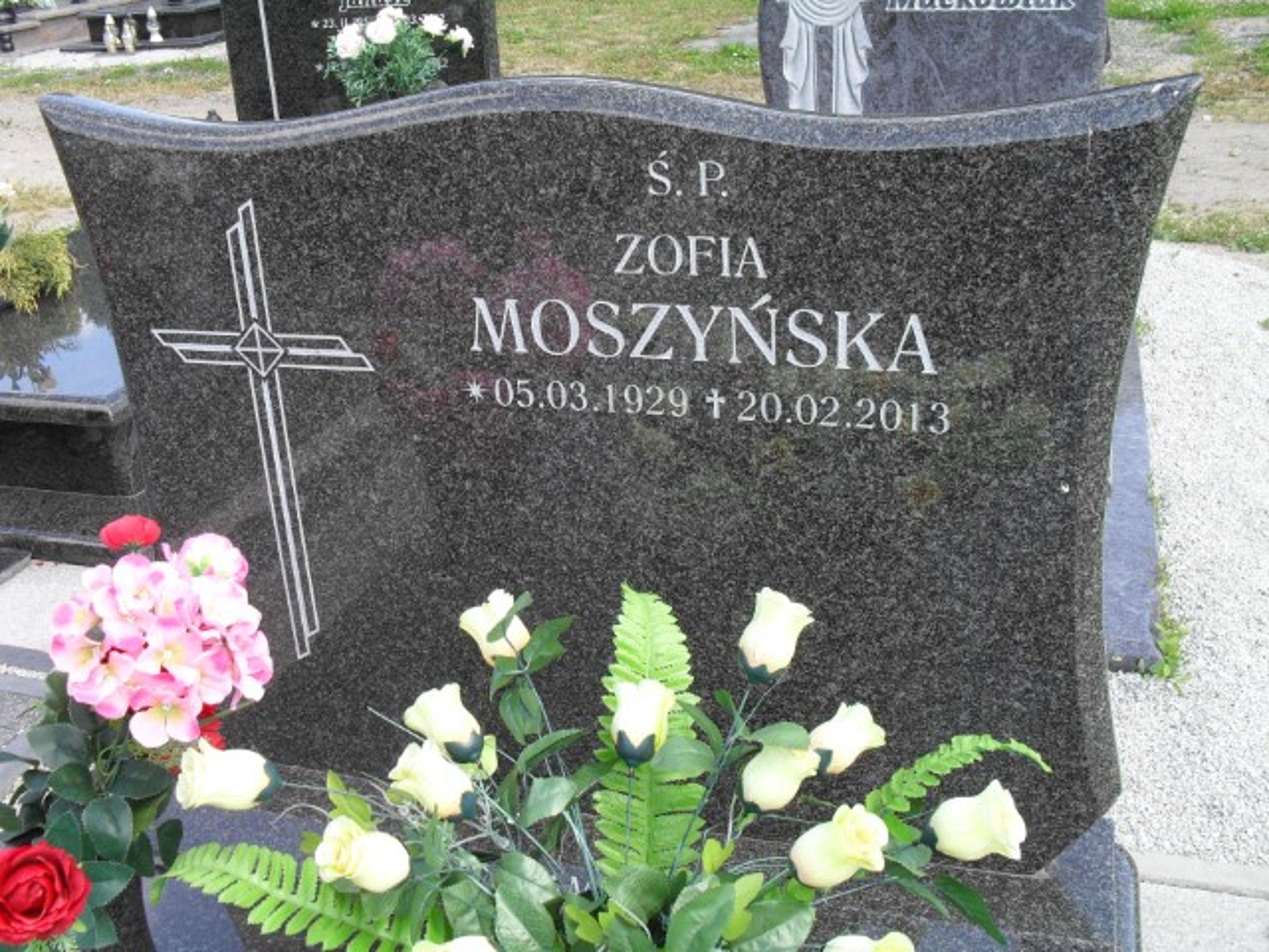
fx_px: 1283
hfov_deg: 52.6
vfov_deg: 40.7
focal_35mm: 35
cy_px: 476
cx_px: 634
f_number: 3.2
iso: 100
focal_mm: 6.3
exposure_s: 1/250
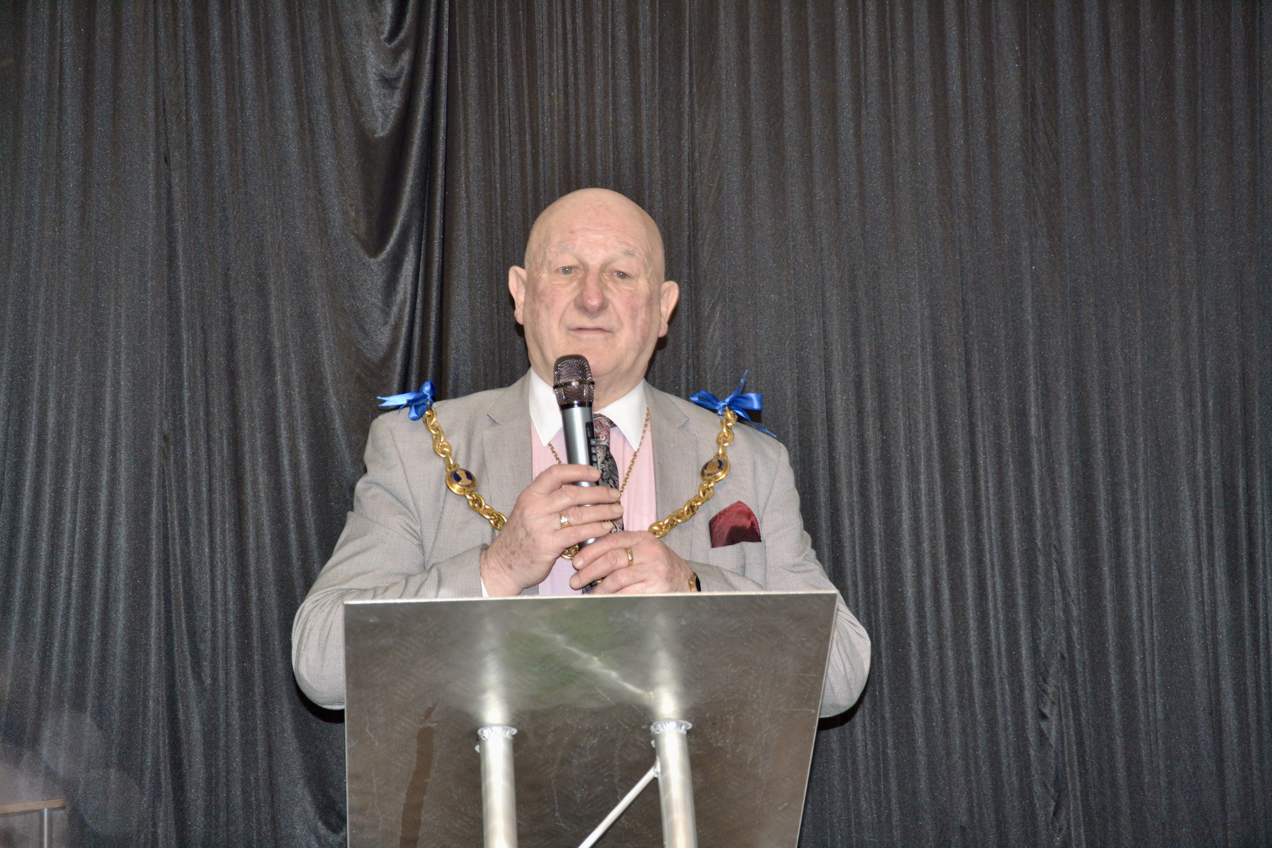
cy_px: 424
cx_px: 636
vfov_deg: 17.5
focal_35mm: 78
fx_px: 2756
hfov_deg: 26.0
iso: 800
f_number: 5
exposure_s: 1/30
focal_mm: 52
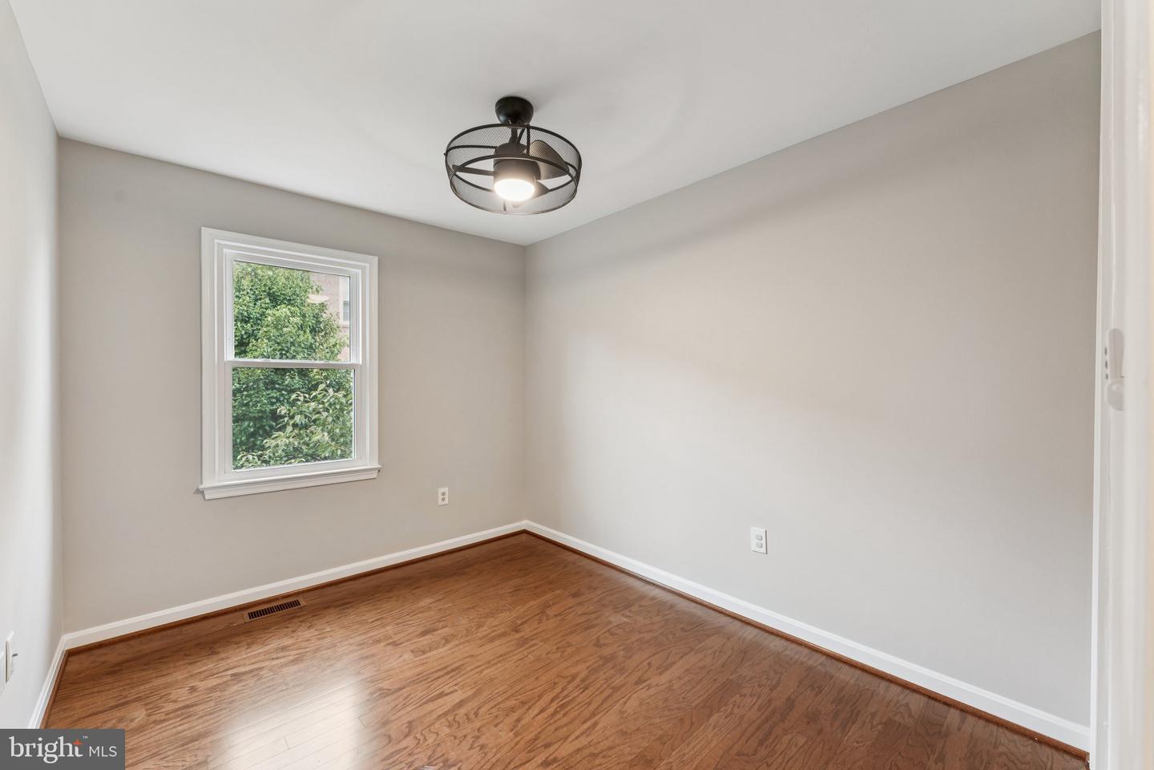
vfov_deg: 78.8
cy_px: 385
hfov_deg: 101.9
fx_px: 468
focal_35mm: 15
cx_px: 577
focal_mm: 14.6
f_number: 8
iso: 200
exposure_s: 1/3
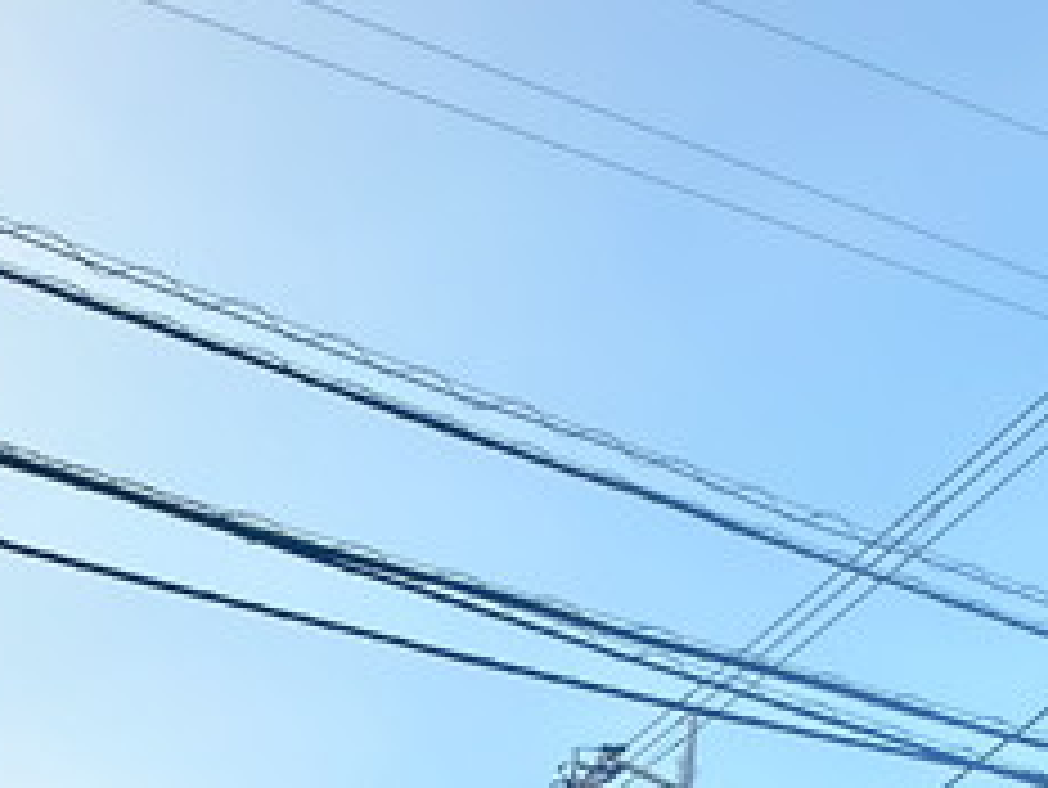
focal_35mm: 48
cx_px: 1228
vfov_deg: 23.7
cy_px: 1202
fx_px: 1454
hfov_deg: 33.1
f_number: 2.2
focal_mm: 2.22
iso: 40
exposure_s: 1/138
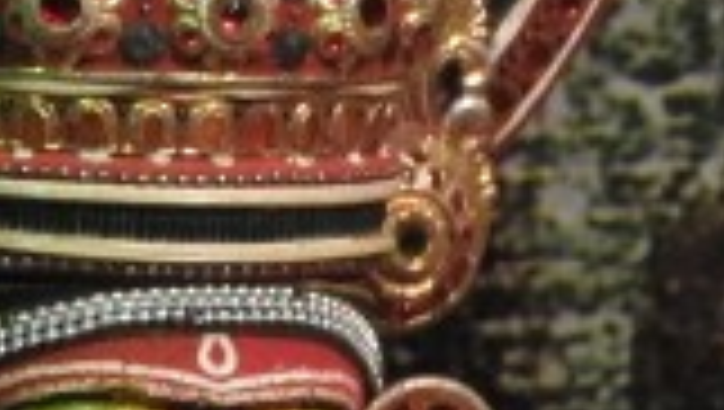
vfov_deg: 0.7
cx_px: 139
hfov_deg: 1.2
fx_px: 34346
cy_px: 59
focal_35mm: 1787
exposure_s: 1/15
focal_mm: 59.1
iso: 800
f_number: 5.5
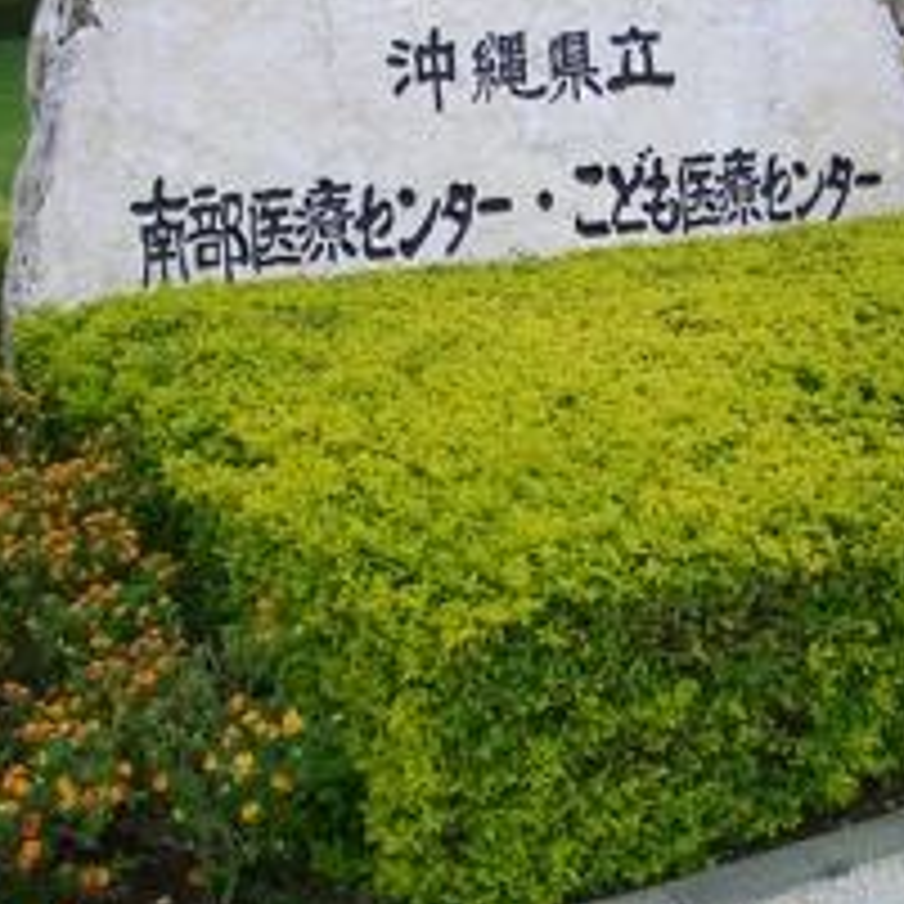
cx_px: 441
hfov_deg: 31.6
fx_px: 1595
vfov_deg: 31.5
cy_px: 335
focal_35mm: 54
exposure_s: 1/200
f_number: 4.3
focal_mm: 5.8
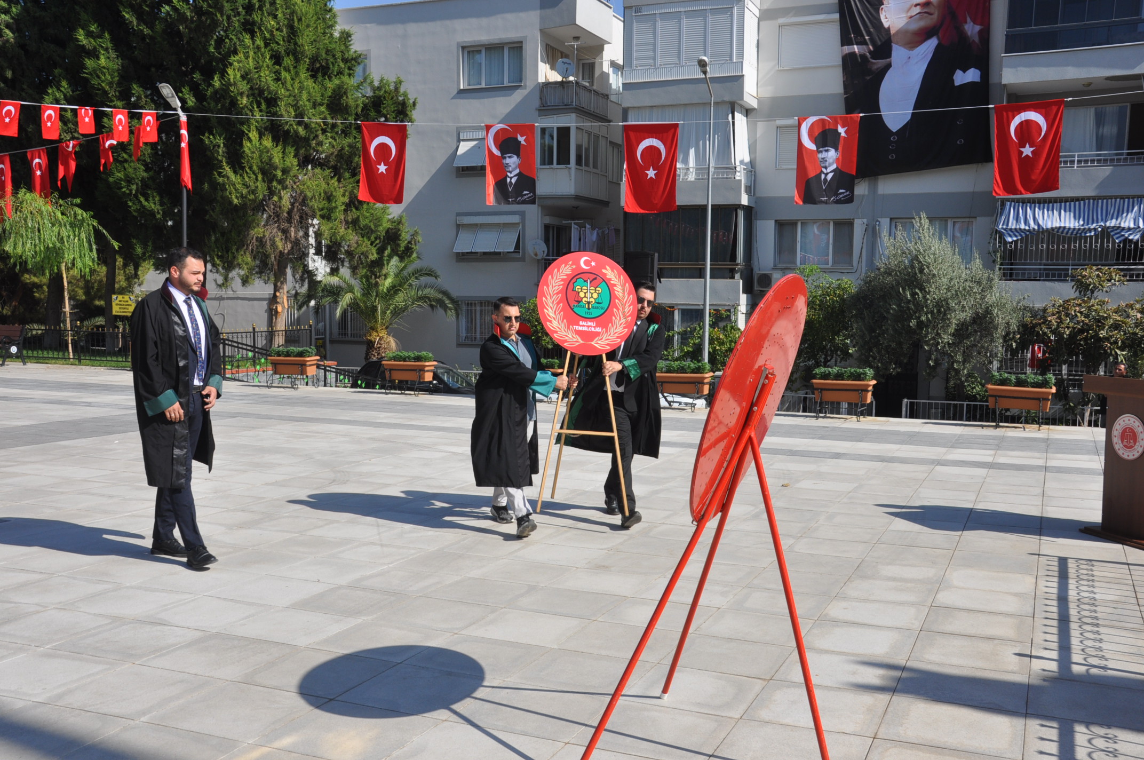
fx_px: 1143
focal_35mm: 36
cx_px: 572
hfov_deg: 53.2
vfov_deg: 36.8
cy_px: 380
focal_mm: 24
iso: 200
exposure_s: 1/200
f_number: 14
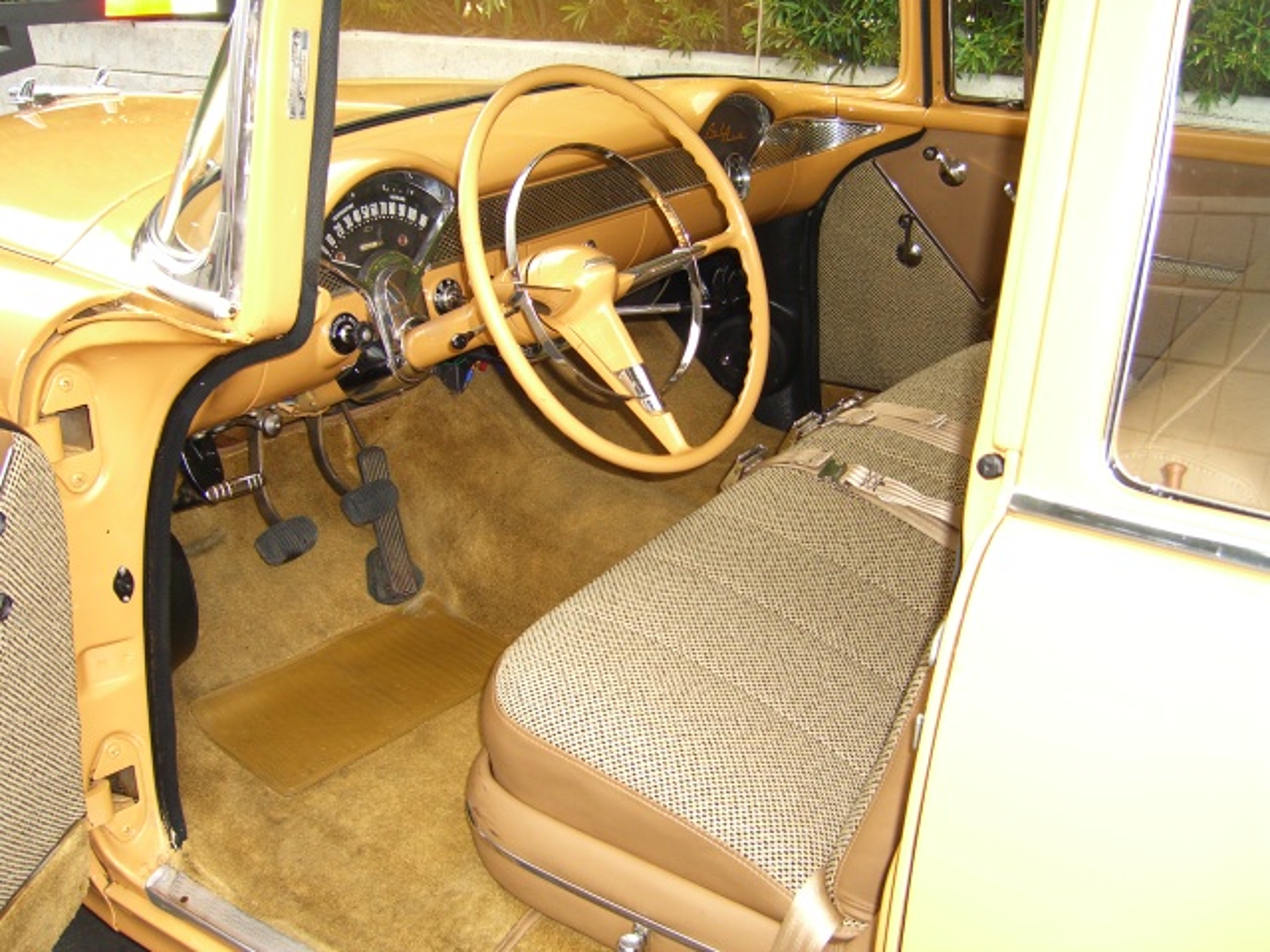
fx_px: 1394
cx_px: 635
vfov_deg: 37.7
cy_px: 476
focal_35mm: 38
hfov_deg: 49.0
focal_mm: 7.9
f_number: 2.8
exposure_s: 1/100
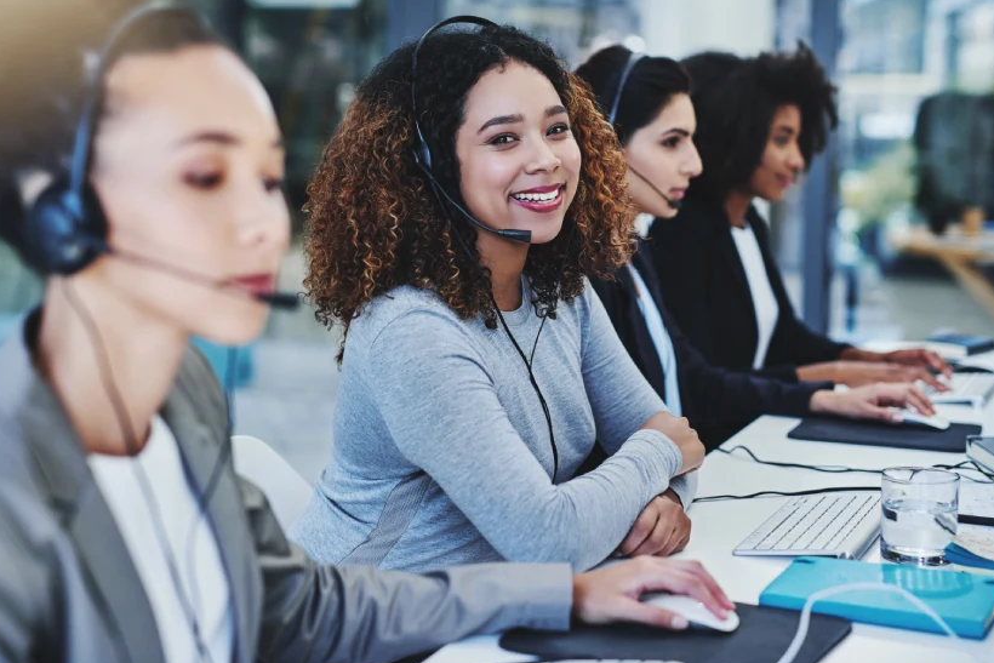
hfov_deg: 32.8
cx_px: 561
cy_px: 266
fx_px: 1684
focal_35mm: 61
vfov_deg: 22.2
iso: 400
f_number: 2
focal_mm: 50
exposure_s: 1/400
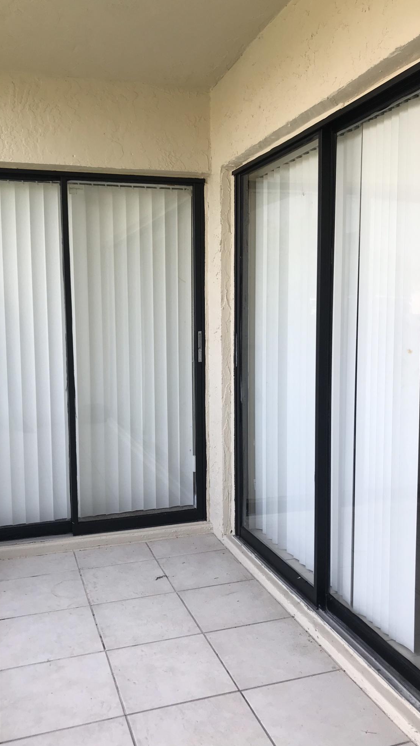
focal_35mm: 31
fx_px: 614
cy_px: 371
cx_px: 184
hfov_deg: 37.7
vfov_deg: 62.6
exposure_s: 1/112
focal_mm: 3.99
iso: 20
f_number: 1.8
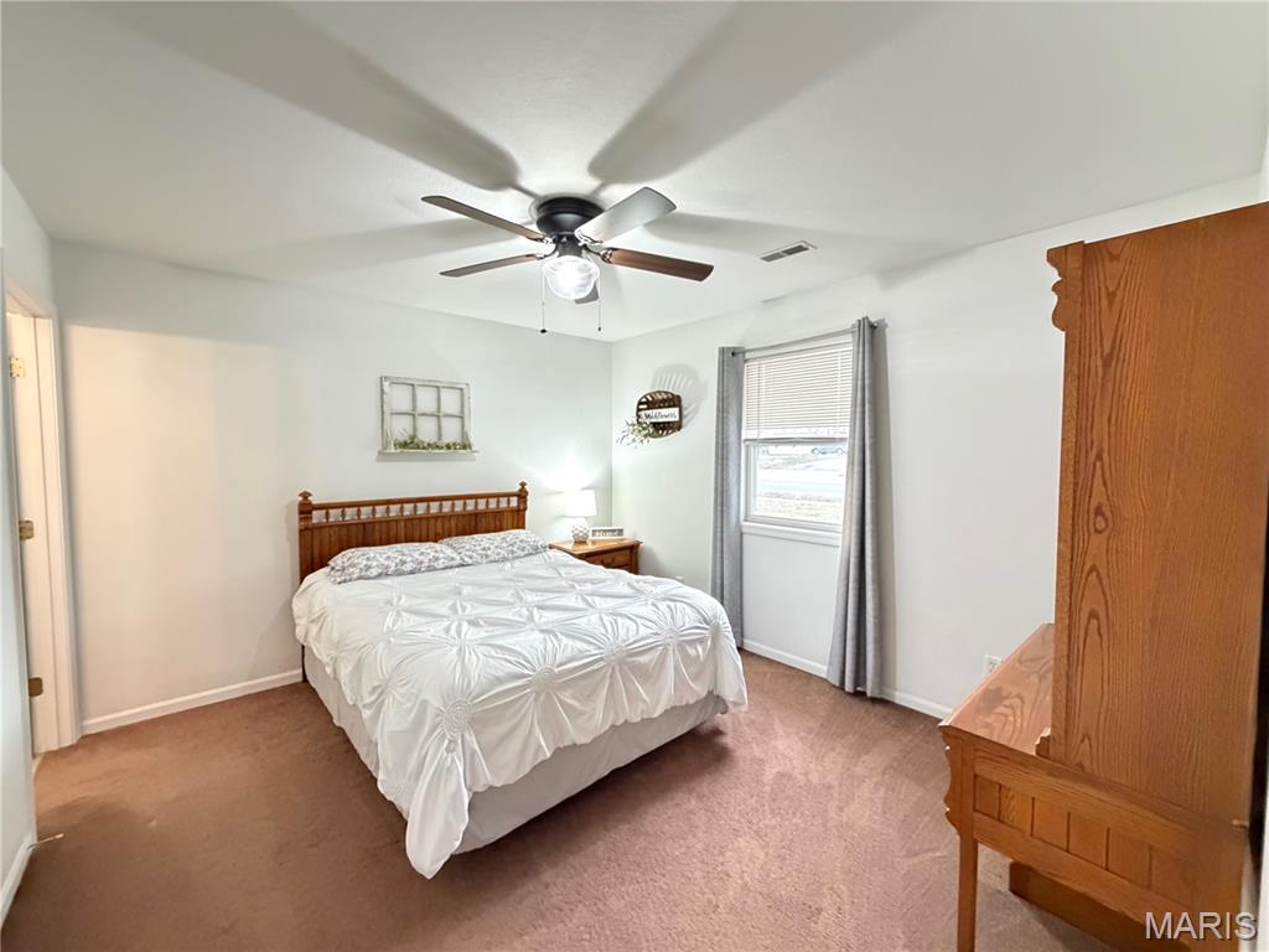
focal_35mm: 14
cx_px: 634
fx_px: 513
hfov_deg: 102.1
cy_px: 476
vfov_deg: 85.7
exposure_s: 1/40
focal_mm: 2.22
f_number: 2.2
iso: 1000
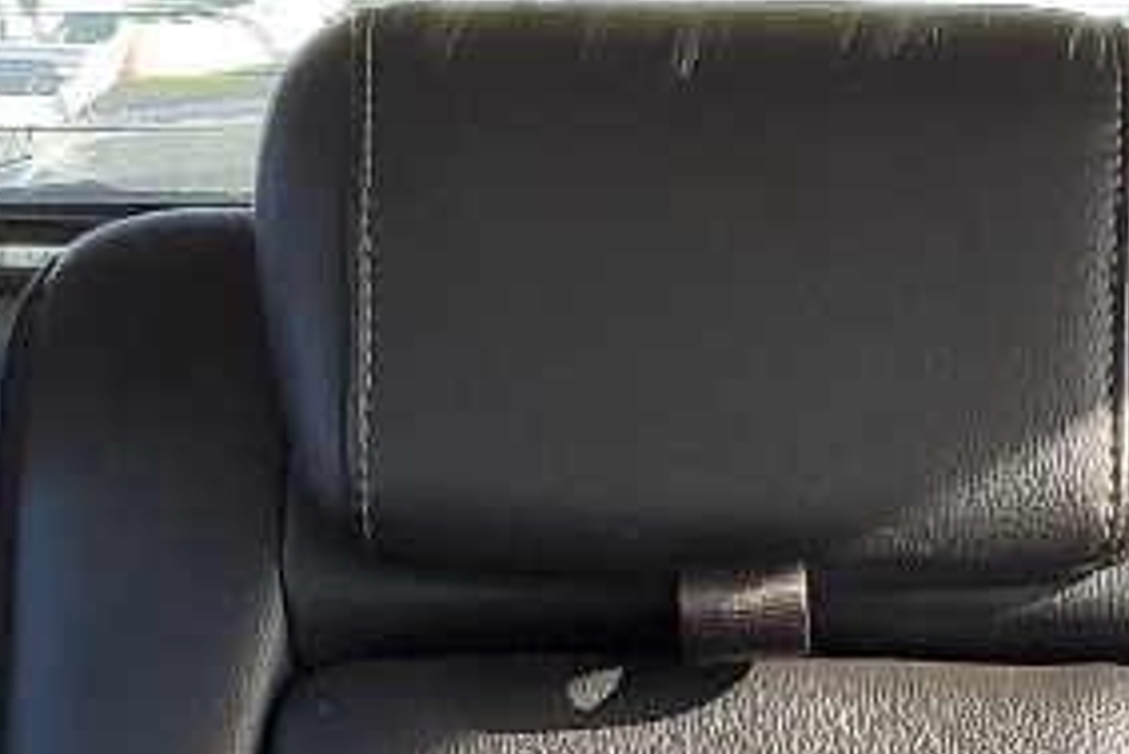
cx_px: 670
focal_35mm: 153
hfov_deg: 13.4
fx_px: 4800
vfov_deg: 8.7
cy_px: 1177
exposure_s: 1/133
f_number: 1.5
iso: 50
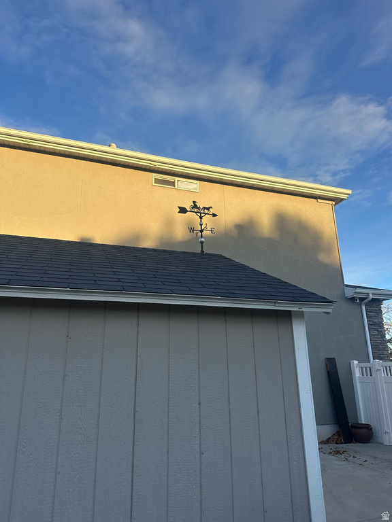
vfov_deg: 71.6
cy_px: 261
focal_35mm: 24
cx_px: 196
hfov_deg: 56.8
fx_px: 362
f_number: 1.78
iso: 80
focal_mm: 6.86
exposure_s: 1/1587
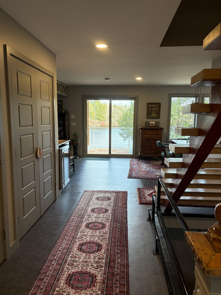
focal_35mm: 26
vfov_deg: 67.3
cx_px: 110
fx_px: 221
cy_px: 148
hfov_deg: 53.1
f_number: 1.6
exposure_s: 1/120
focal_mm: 5.96
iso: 125
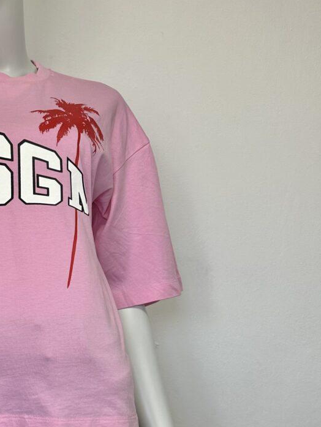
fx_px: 680
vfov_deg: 34.8
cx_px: -19
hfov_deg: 25.0
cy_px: 261
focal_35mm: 55
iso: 50
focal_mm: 6.86
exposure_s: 1/100
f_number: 1.78
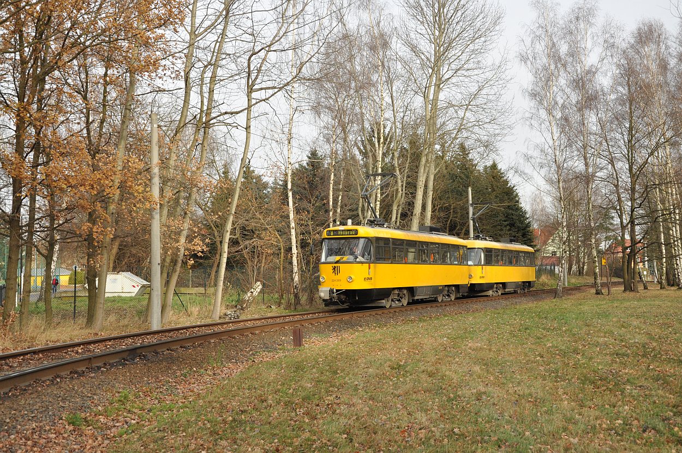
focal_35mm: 42
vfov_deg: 31.8
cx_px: 341
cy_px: 226
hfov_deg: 46.5
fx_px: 795
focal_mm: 28
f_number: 6.3
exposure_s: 1/500
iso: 640
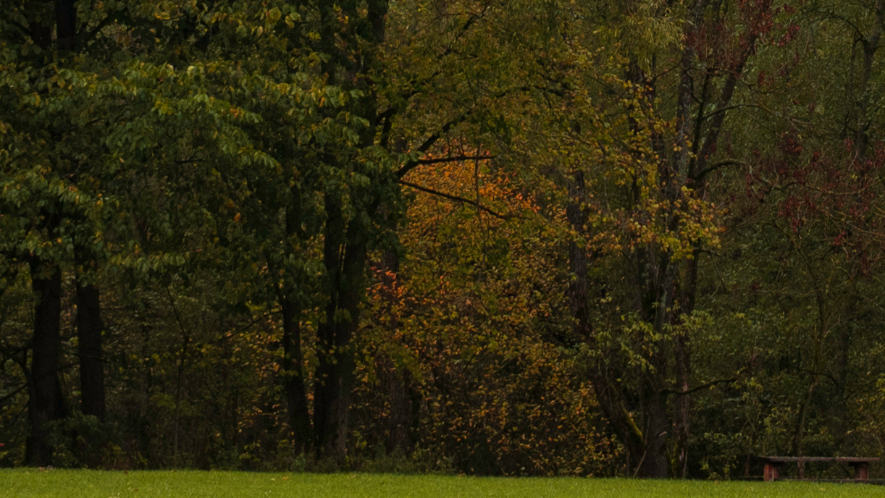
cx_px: 928
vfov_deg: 4.6
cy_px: -632
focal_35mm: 259
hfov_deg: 8.3
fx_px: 6079
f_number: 8
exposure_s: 1/250
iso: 400
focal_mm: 50
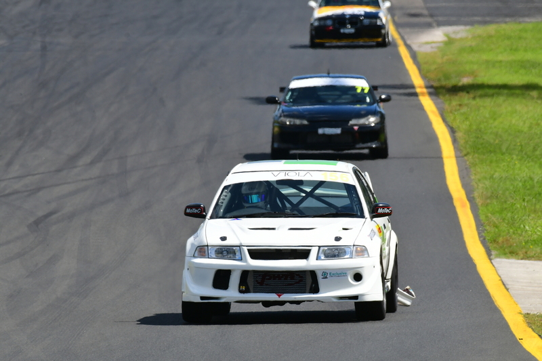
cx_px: 271
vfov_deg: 1.8
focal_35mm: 750
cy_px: 180
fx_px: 11289
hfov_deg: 2.8
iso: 320
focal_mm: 500
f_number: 11
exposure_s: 1/500
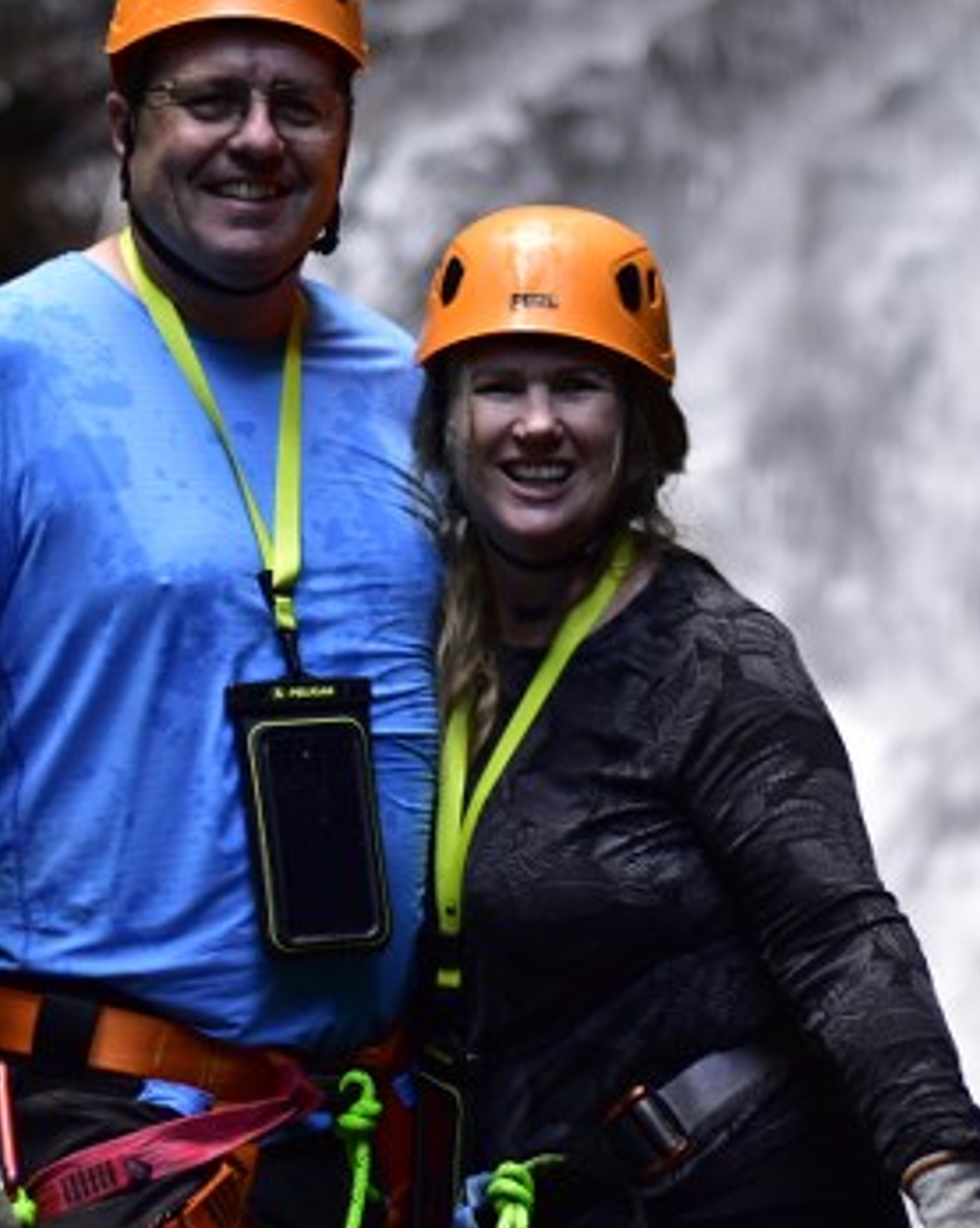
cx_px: 506
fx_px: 4719
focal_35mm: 130
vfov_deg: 14.8
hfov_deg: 11.9
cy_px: 527
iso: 250
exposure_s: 1/250
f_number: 1.4
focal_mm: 50
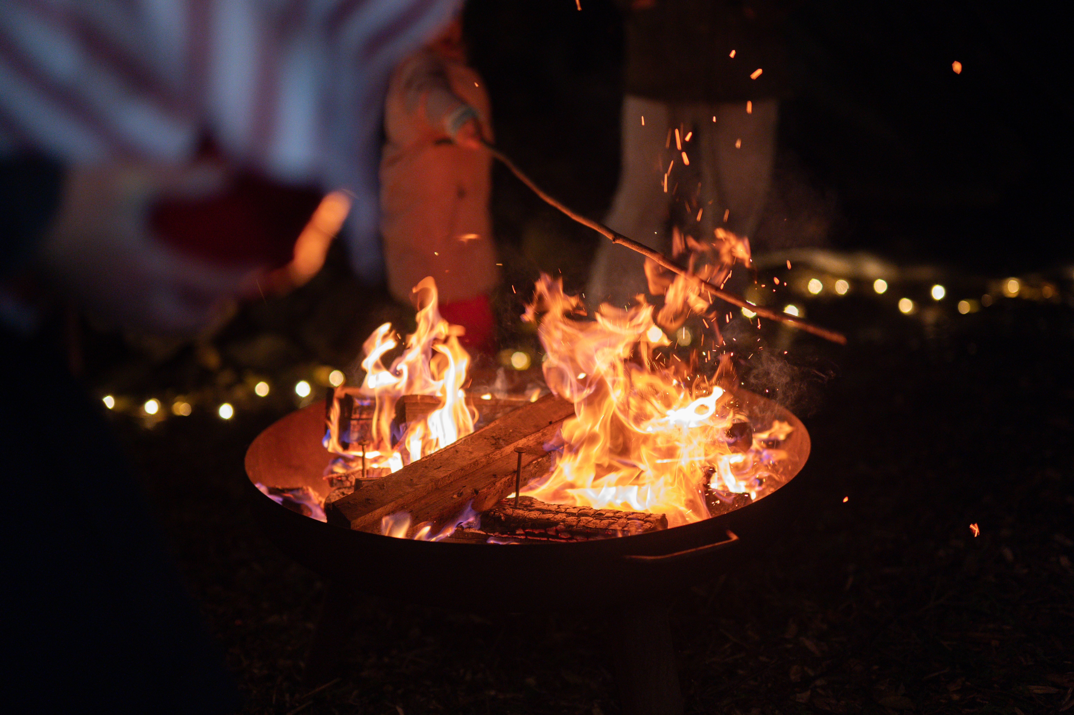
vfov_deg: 27.0
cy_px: 358
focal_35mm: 50
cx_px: 537
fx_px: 1491
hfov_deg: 39.6
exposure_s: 1/200
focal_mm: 50
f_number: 1.2
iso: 1000
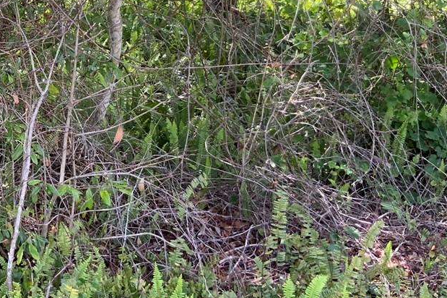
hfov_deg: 24.2
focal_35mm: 78
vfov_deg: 17.0
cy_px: -13
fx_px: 968
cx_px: -49
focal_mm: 3
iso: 32
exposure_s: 1/122
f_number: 1.8
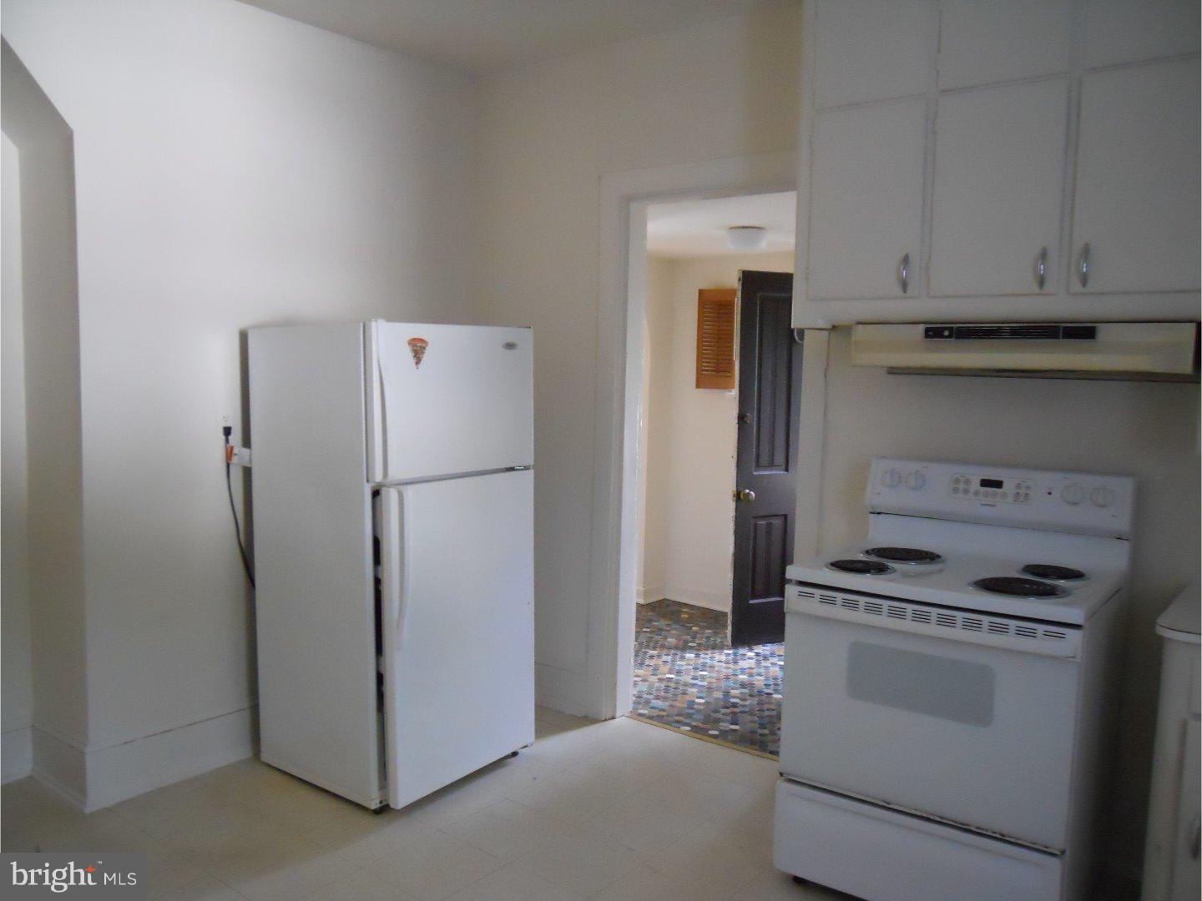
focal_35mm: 28
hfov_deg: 63.4
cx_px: 601
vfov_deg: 49.7
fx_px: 972
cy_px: 450
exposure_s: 1/50
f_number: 2.7
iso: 800
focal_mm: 5
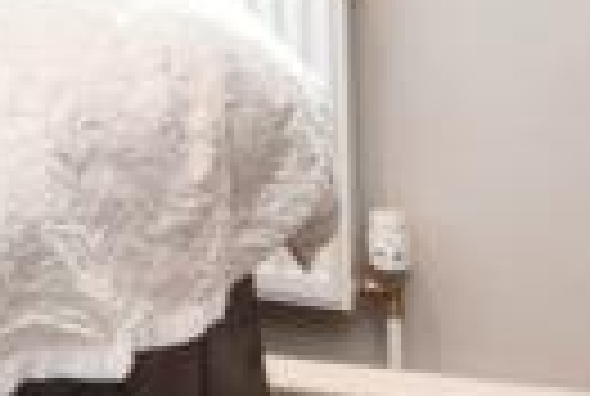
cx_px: -604
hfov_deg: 14.4
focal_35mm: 117
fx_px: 1922
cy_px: -434
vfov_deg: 10.6
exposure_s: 1/30
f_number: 8
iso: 500
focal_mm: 10
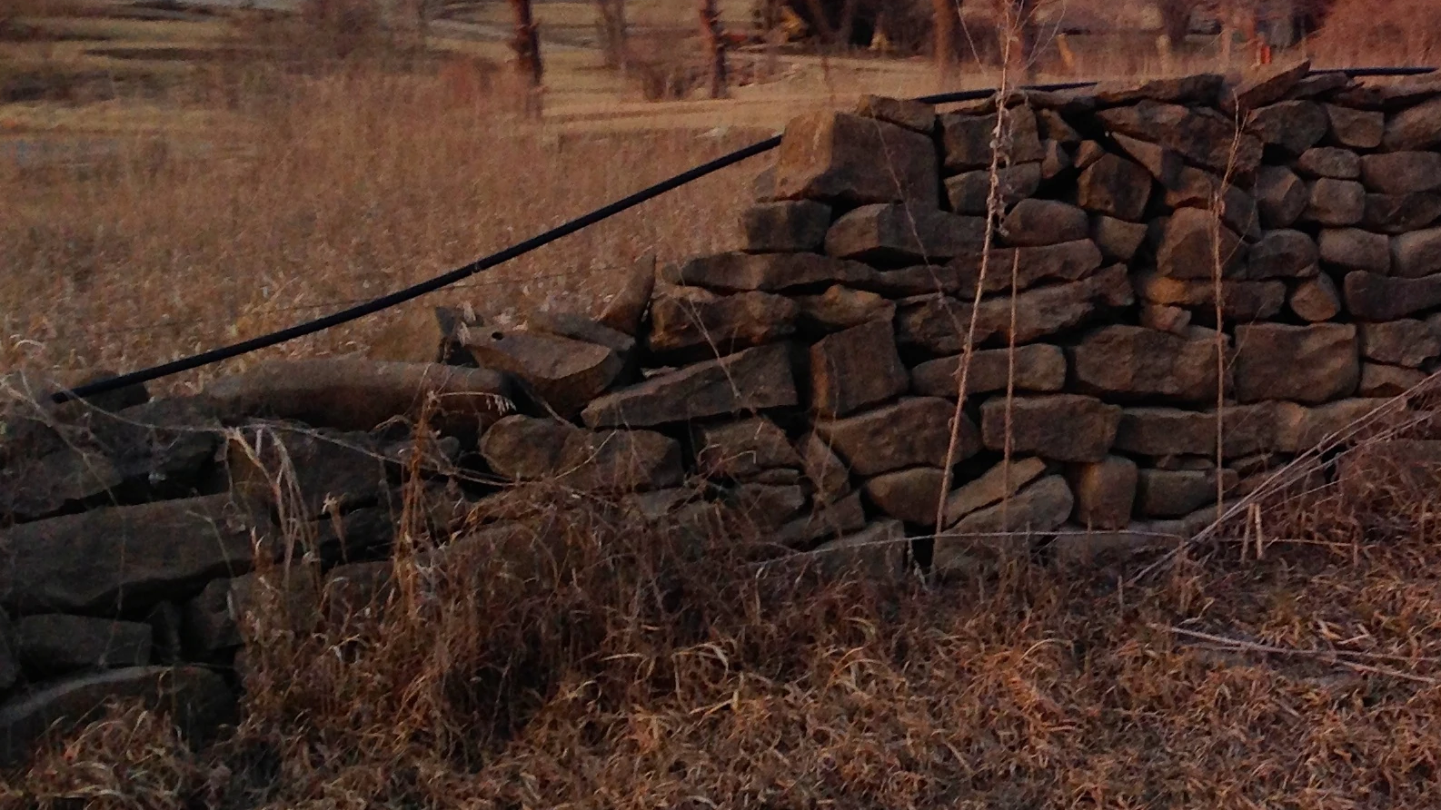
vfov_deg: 16.3
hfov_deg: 27.2
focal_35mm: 74
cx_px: 1388
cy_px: 273
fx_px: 2827
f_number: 2.4
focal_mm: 4.12
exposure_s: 1/120
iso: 80
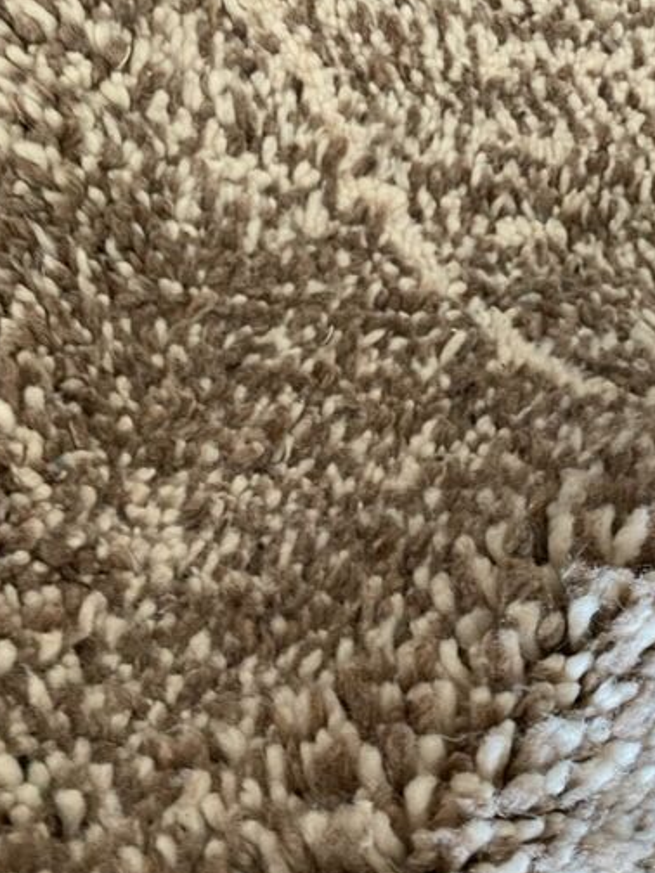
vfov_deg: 55.2
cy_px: 483
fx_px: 833
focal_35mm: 33
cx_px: 366
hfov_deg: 42.9
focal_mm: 4.2
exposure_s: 1/60
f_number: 1.6
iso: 200
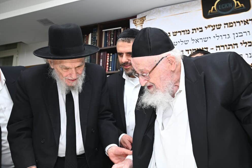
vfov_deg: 40.0
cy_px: 83
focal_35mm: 33
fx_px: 231
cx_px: 126
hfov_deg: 57.2
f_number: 6.3
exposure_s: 1/100
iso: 1250
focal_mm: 32
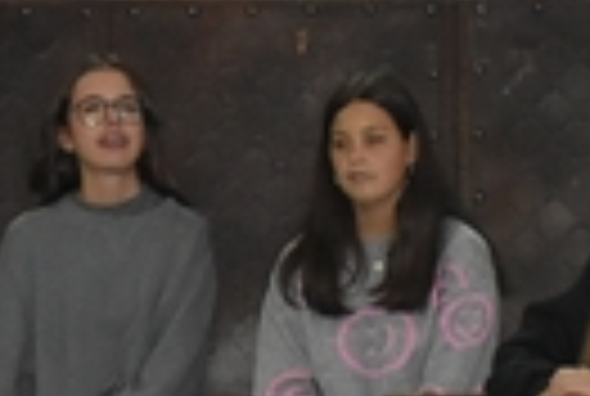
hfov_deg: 6.7
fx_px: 5076
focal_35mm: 309
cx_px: 225
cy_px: 382
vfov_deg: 4.5
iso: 2500
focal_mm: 30
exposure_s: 1/60
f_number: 4
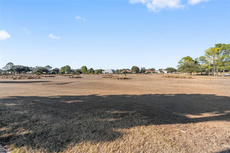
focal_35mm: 14
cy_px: 76
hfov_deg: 104.3
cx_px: 115
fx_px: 89
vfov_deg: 81.2
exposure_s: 1/640
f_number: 7.1
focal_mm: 14
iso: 400
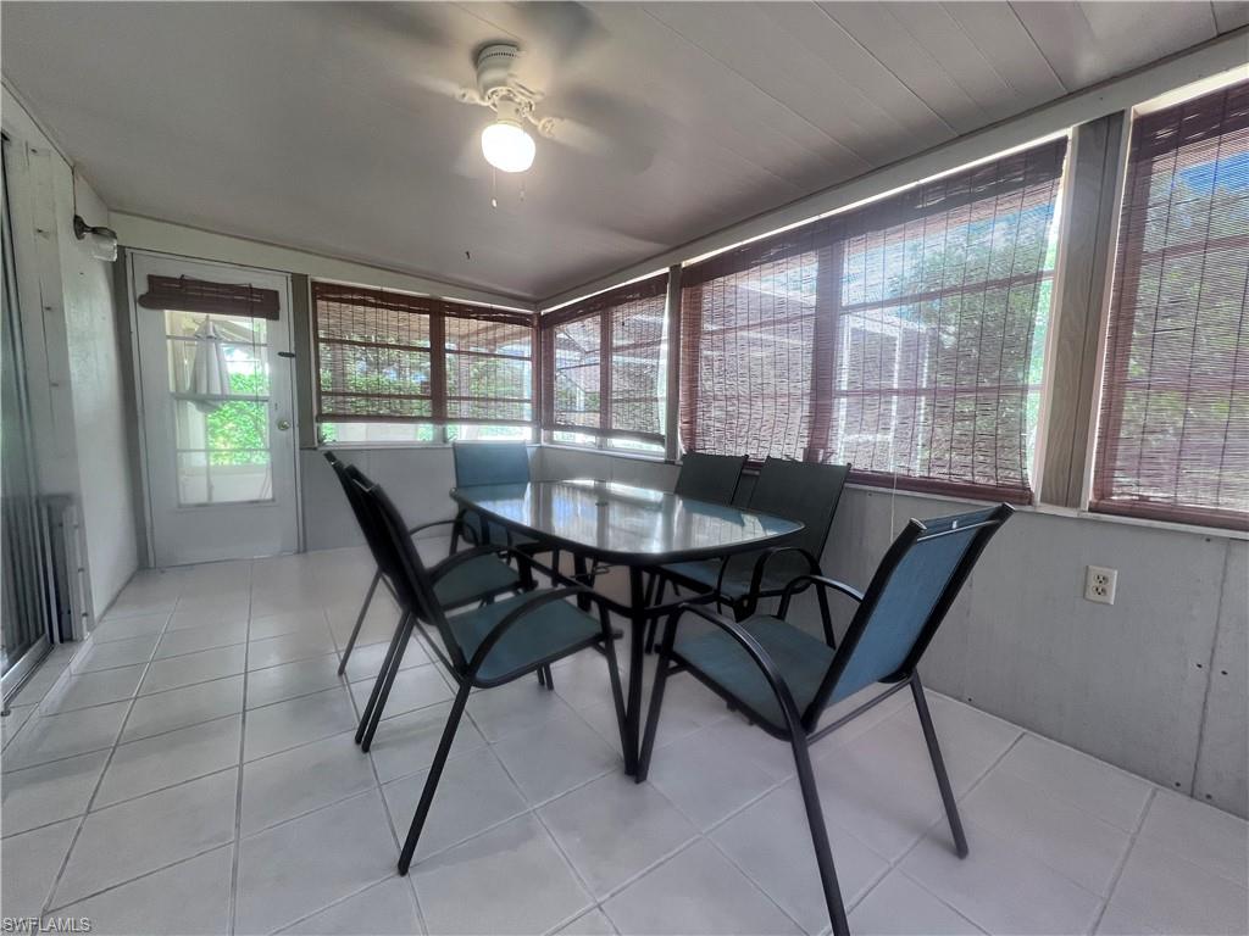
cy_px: 468
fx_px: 469
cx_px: 624
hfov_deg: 106.2
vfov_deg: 89.9
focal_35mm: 13
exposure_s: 1/120
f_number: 1.8
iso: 160
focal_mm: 1.57
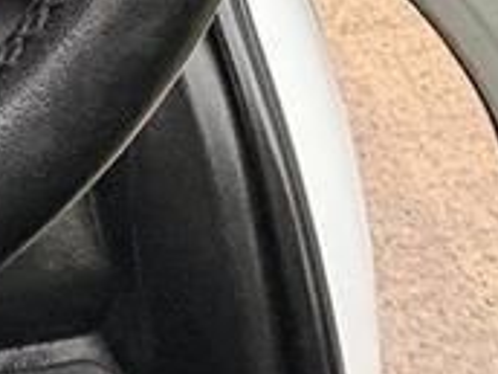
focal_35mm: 73
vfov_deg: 15.2
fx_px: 1050
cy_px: -426
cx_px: -321
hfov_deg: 20.9
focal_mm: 2.22
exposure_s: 1/58
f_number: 2.2
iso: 800
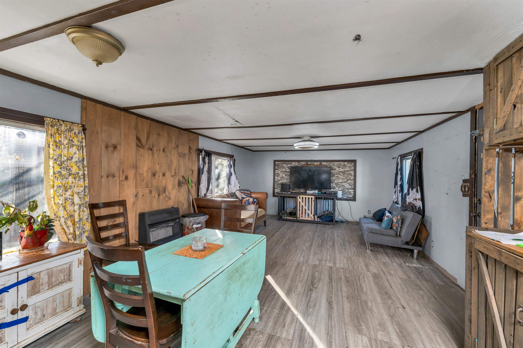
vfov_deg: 81.2
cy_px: 174
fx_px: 203
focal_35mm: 14
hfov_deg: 104.3
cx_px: 262
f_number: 8
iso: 400
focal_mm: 14
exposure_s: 1/10
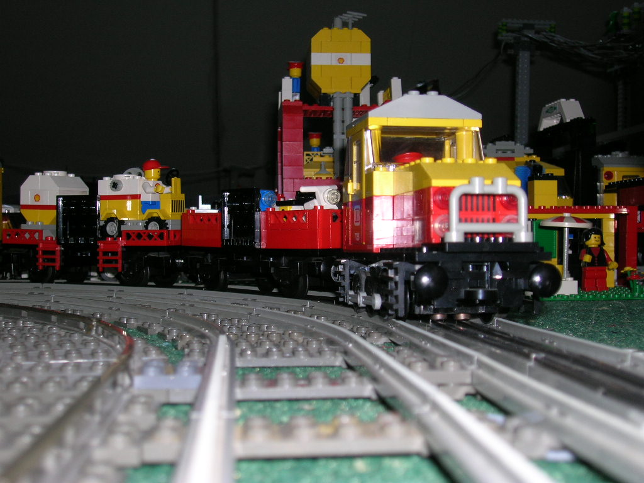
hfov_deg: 38.2
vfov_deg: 29.1
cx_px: 322
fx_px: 930
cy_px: 242
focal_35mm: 50
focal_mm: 8.4
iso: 50
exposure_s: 1/60.1
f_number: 3.3
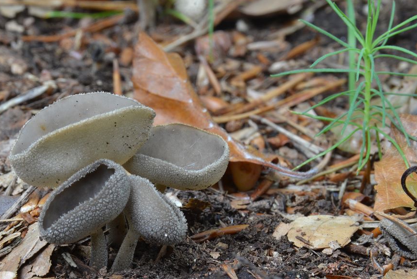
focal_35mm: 355
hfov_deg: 5.8
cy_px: 153
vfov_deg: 3.9
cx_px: 187
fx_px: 4115
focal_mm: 200
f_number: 25
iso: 400
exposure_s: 1/1.6
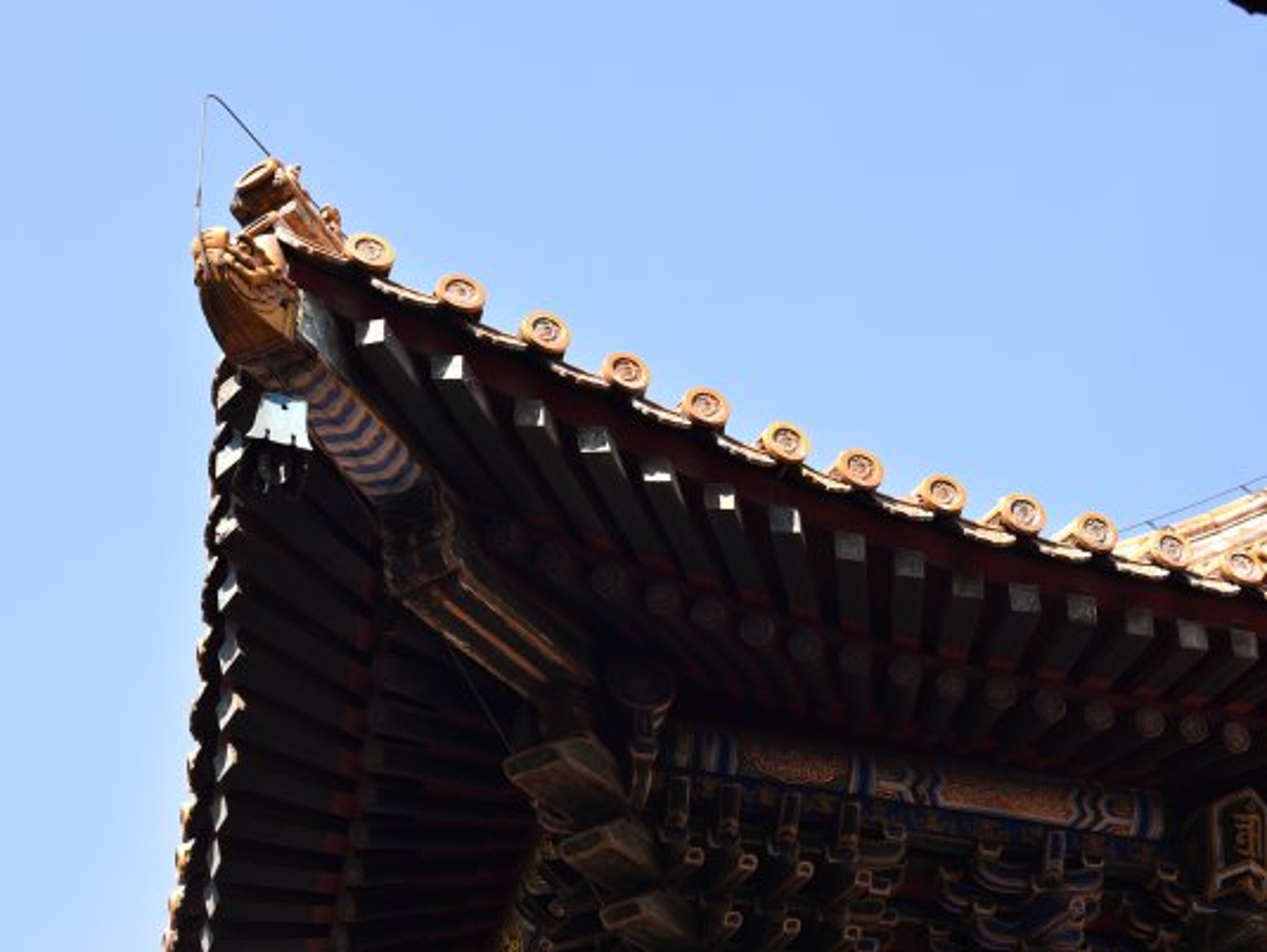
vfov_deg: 26.6
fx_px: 2014
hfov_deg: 34.9
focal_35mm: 55
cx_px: 654
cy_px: 477
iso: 100
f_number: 5.6
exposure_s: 1/160
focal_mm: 50
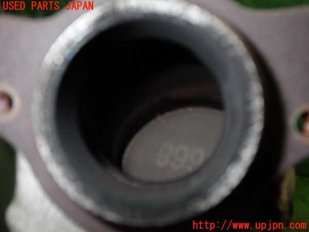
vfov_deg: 46.8
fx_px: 268
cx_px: 154
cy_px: 116
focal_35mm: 30
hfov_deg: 60.0
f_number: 2.3
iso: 200
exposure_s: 1/30
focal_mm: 5.4
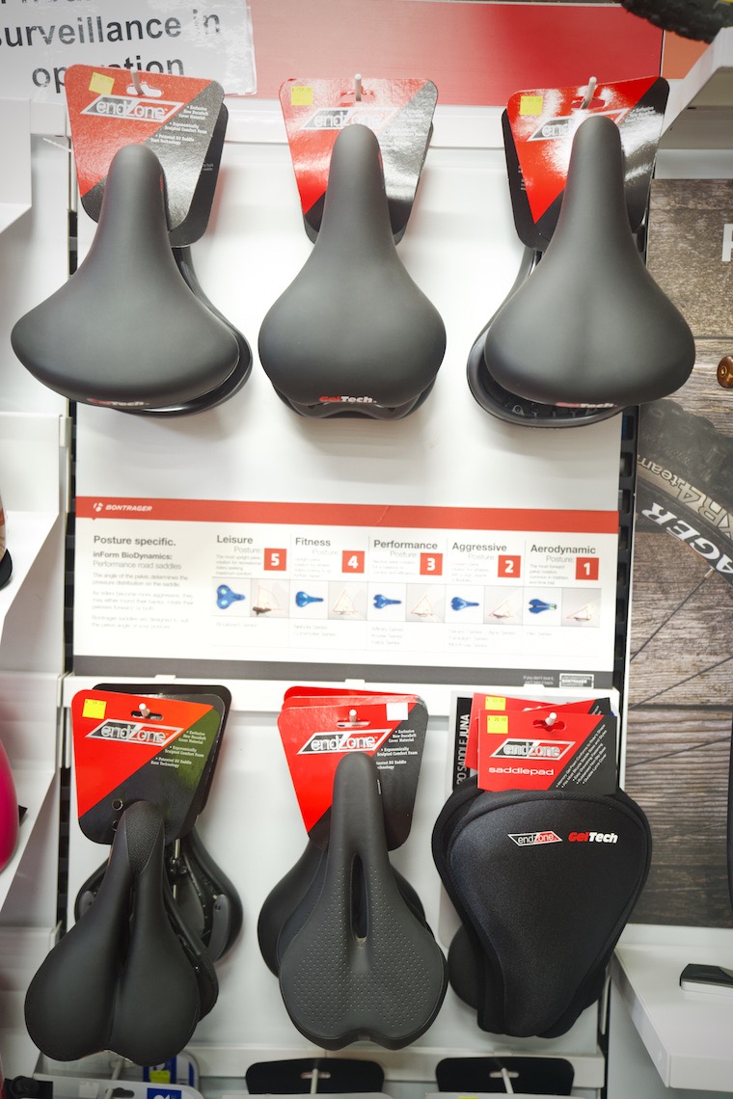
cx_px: 366
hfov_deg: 28.6
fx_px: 1435
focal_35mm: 47
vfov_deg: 41.9
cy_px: 550
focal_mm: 47
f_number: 2.8
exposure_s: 1/60
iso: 2500
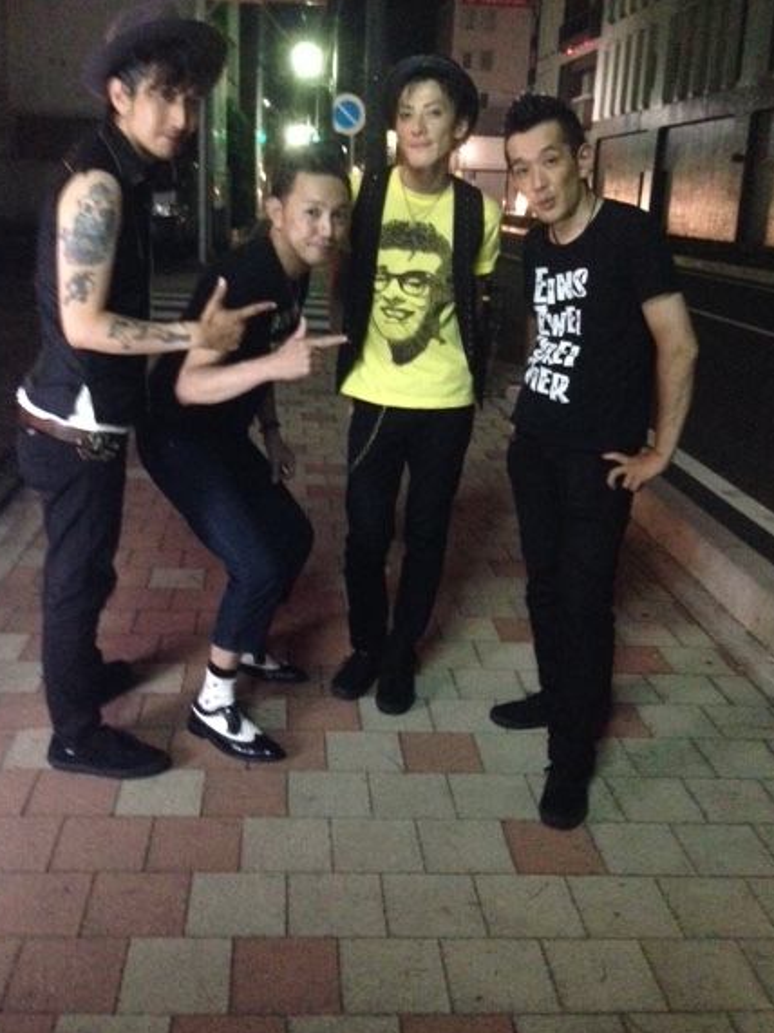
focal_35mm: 37
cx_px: 353
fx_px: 1103
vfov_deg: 50.1
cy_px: 461
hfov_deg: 38.6
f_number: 2.4
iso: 800
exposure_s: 1/15
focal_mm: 4.12
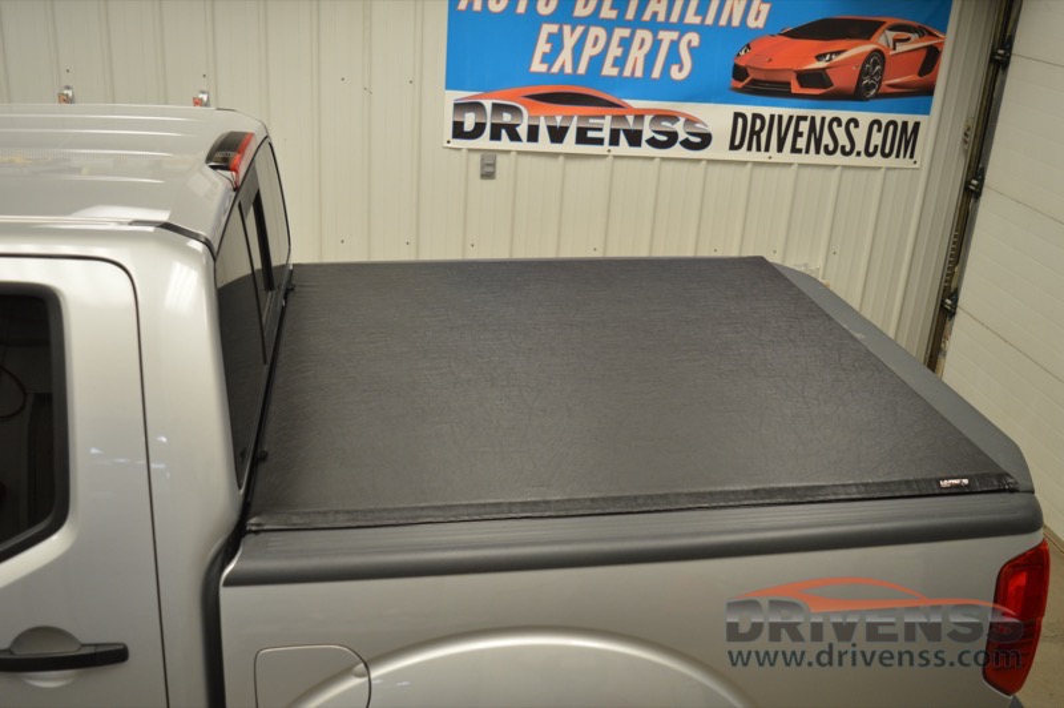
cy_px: 354
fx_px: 1019
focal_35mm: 34
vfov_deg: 38.3
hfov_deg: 55.1
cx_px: 532
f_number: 3.8
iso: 450
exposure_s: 1/60
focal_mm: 23
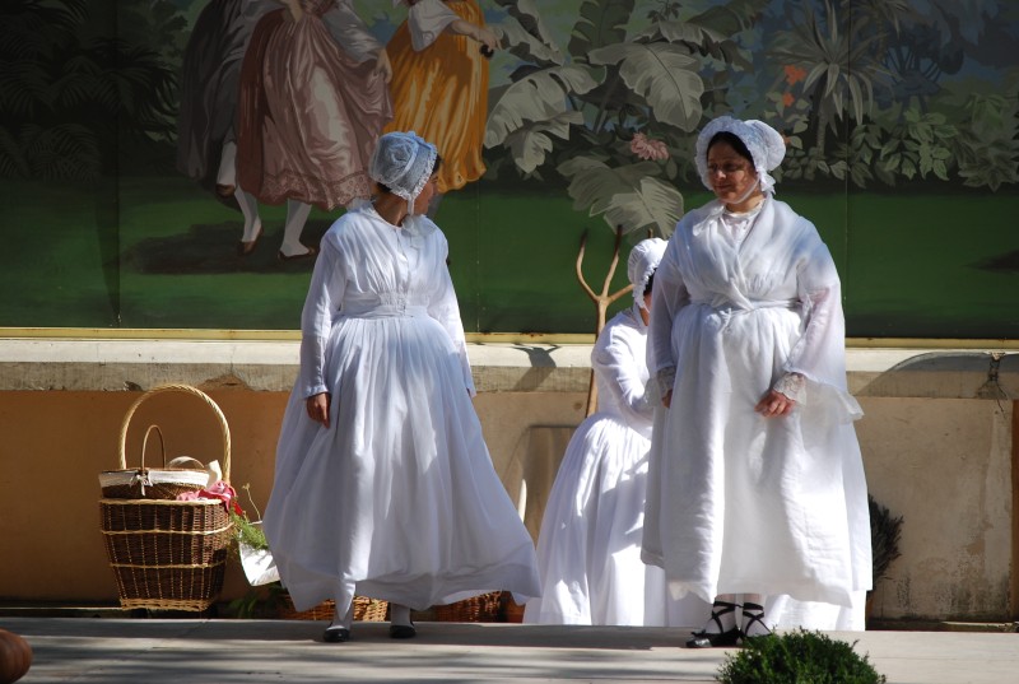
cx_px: 510
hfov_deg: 10.1
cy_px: 342
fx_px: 5744
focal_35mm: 202
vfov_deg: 6.8
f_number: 5
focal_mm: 135
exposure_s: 1/800
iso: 200
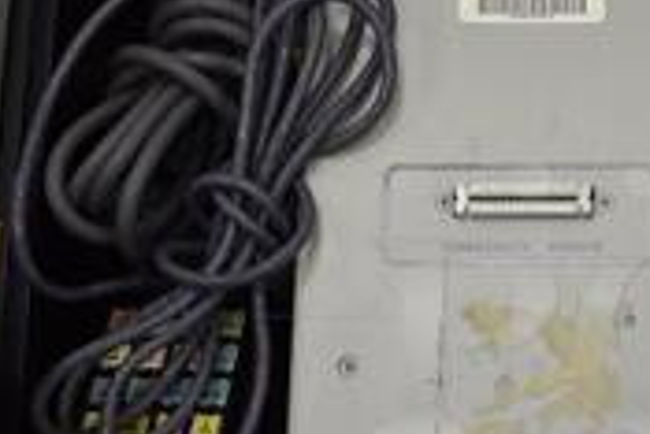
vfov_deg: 14.5
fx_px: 1699
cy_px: 330
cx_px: 646
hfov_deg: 21.0
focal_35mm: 94
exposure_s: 1/30
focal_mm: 18
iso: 200
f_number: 3.5
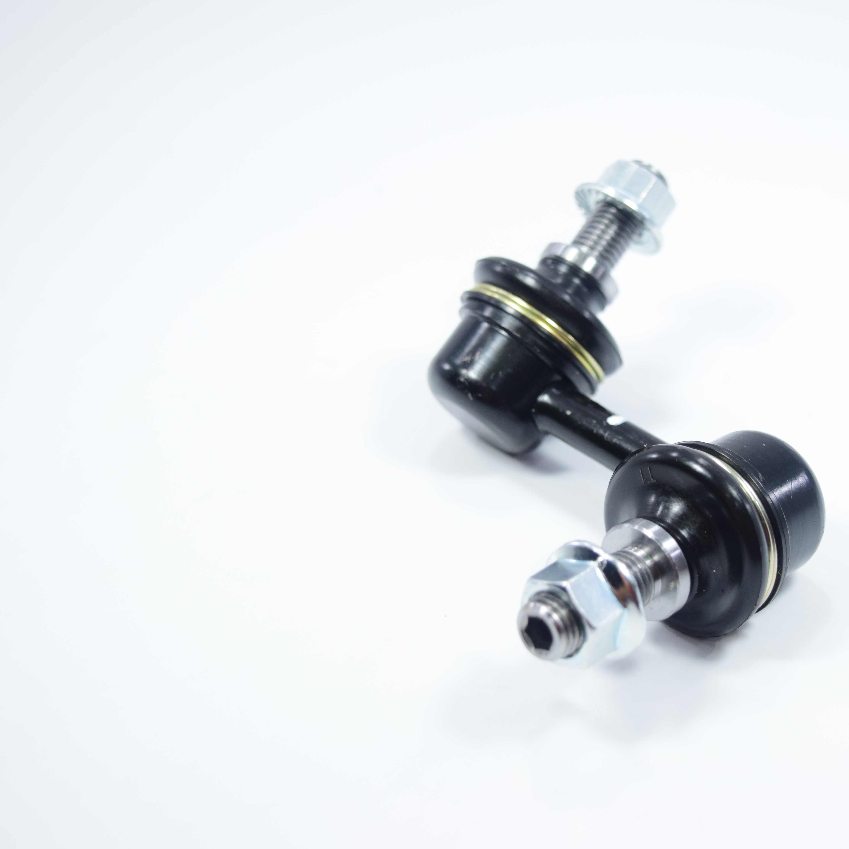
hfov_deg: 25.9
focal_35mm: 66
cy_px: 425
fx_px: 1831
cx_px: 597
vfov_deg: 26.1
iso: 500
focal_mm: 34
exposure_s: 1/160
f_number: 4.5
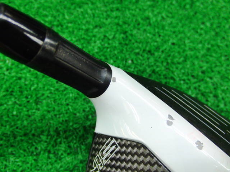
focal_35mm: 37
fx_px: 246
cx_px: 115
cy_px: 86
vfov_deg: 38.7
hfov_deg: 50.1
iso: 400
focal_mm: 6.42
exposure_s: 1/40
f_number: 3.6
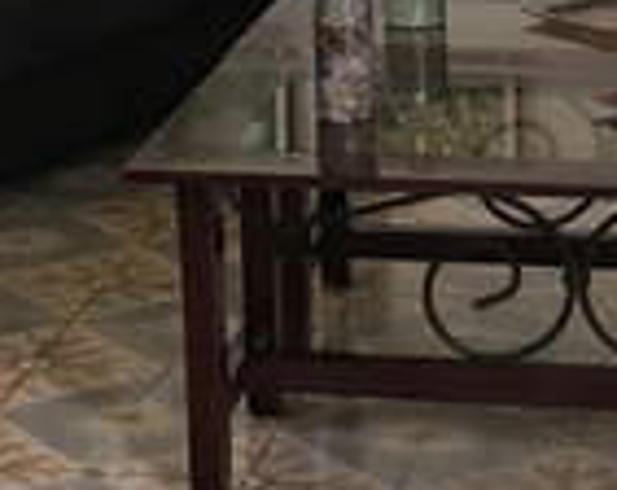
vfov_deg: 9.2
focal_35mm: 159
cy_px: -402
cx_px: 149
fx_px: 2895
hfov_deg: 12.1
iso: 50
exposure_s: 1/30
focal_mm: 4.15
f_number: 2.2
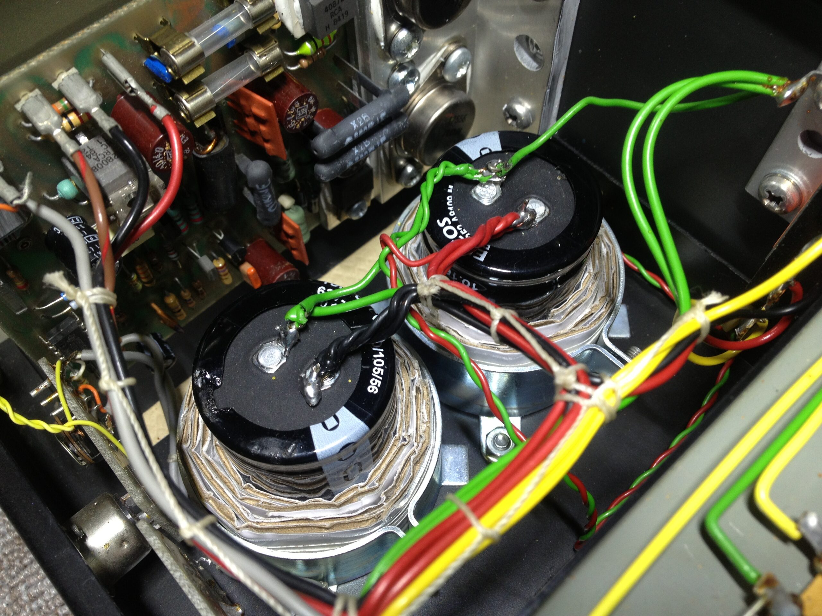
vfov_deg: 40.7
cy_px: 308
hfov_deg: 52.6
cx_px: 411
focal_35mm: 35
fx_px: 831
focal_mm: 4.28
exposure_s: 1/40
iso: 64
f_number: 2.4
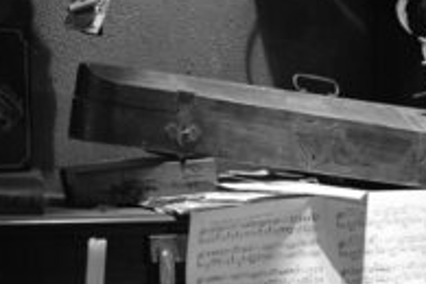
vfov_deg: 12.0
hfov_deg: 18.0
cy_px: 305
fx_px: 1337
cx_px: 312
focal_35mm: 113
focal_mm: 48
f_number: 2.8
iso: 6400
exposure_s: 1/50
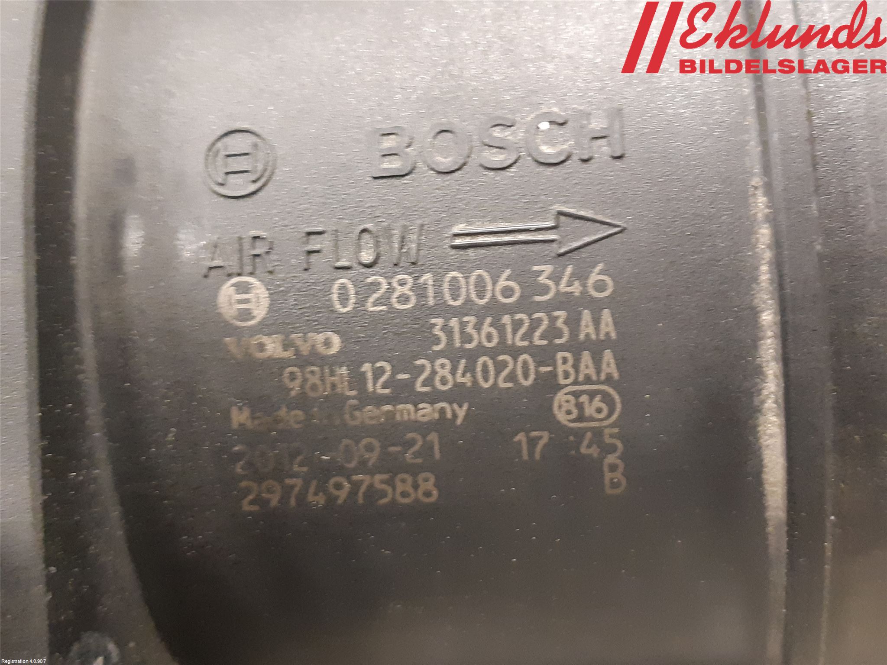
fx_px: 666
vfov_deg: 53.1
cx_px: 444
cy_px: 332
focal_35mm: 26
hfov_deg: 67.3
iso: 400
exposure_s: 1/25
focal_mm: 3.93
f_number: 1.7
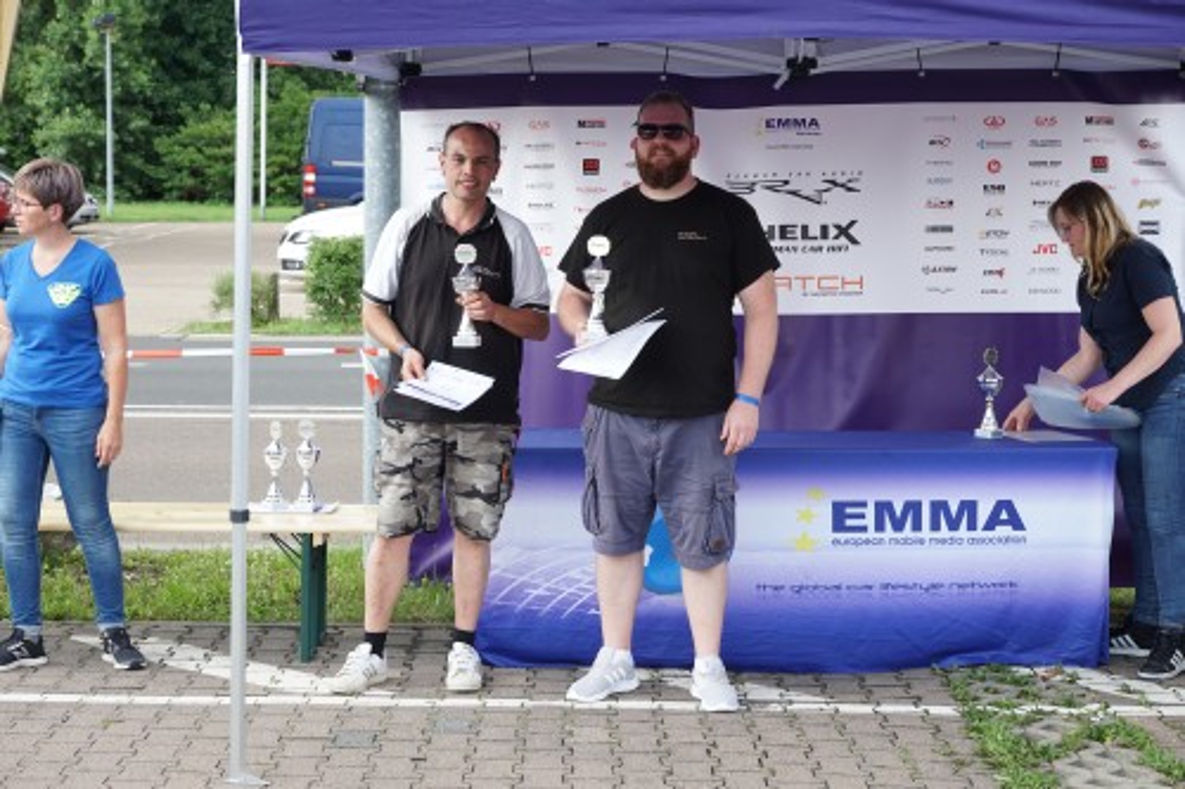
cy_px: 394
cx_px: 592
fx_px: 2468
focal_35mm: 75
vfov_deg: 18.2
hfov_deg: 27.0
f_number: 5.6
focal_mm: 50
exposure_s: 1/100
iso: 160
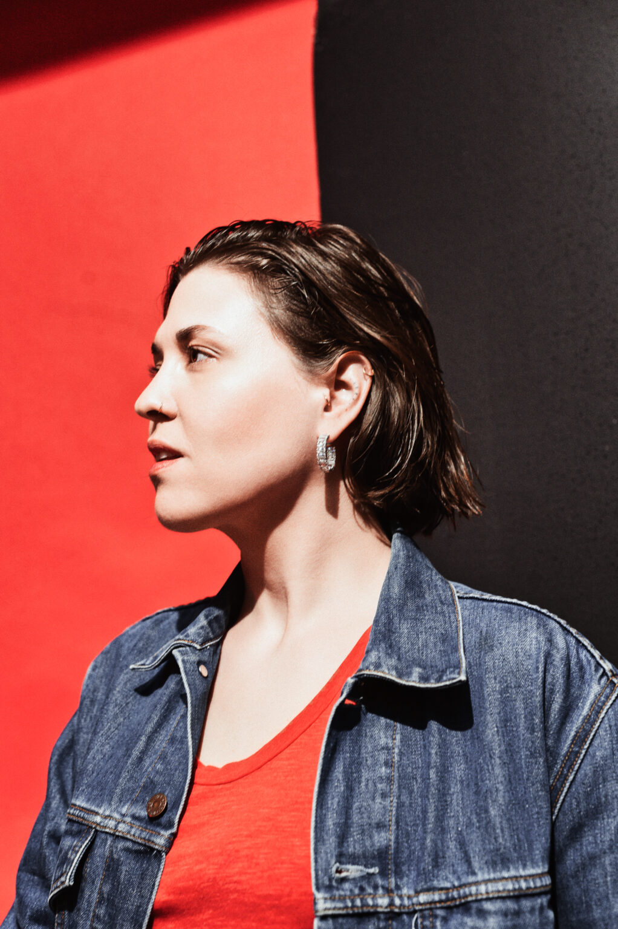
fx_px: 1289
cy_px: 464
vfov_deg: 39.6
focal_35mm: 50
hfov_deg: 27.0
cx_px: 309
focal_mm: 50
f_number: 4.5
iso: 320
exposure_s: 1/125
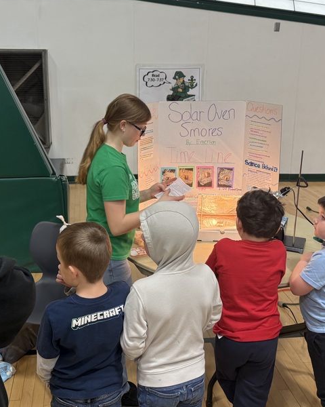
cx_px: 137
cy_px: 163
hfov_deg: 37.2
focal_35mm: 40
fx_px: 481
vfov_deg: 45.5
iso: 160
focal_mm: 6.76
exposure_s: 1/60
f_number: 1.78
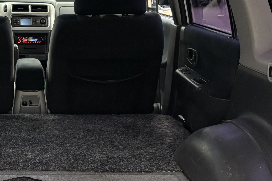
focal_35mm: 79
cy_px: 125
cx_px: 30
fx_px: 597
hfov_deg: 25.0
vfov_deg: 17.2
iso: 500
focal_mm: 5.96
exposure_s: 1/33
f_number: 1.6
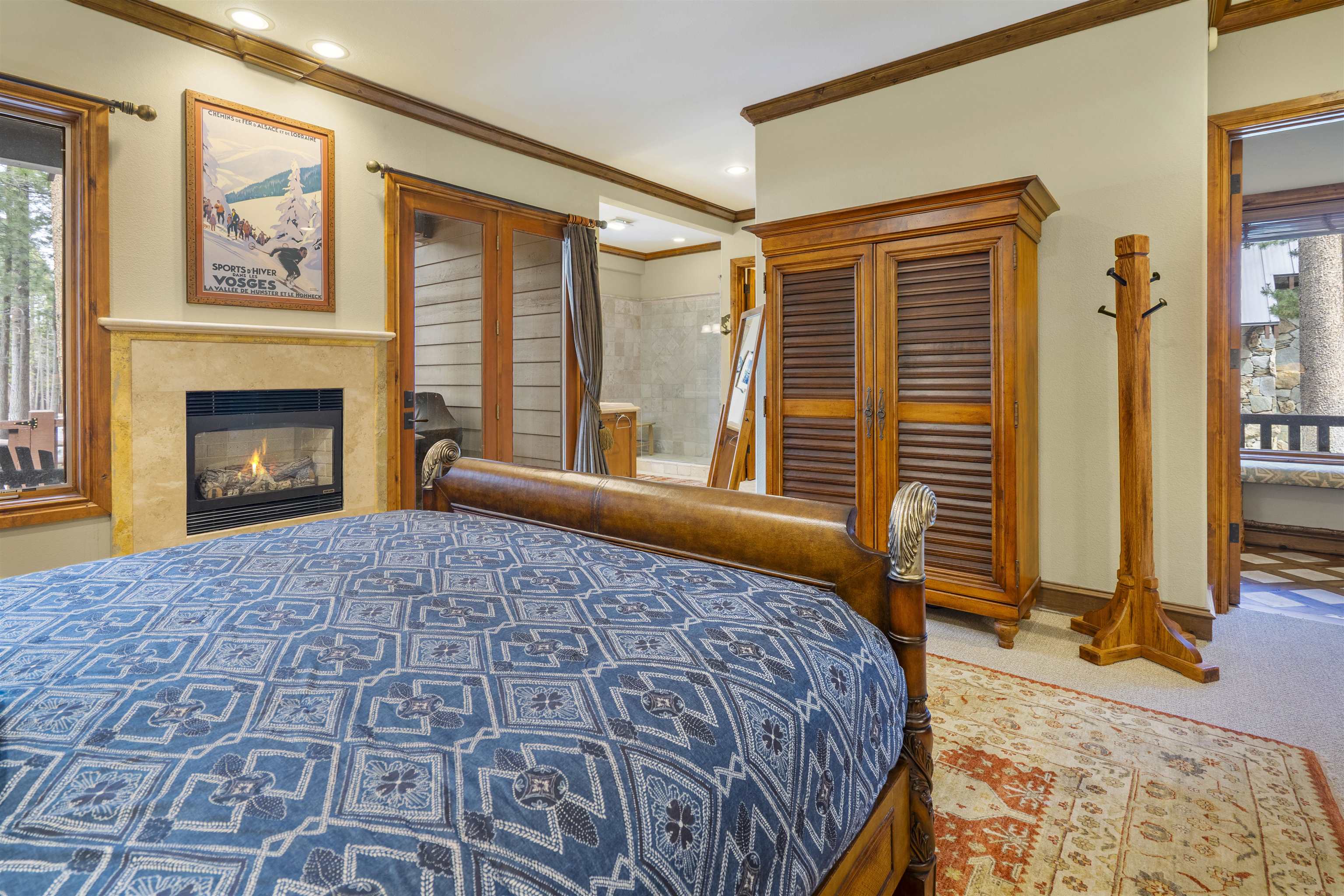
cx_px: 672
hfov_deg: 96.7
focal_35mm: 16
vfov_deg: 73.7
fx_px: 597
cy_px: 448
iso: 250
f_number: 7.1
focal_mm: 16
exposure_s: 5
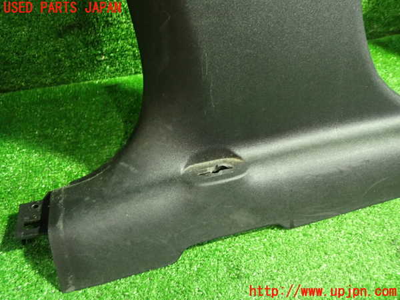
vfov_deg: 46.8
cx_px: 200
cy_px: 150
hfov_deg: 60.0
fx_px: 347
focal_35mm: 30
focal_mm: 5.4
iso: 800
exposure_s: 1/30
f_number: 2.3
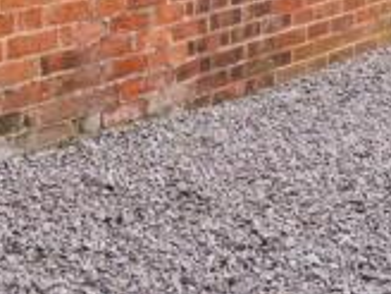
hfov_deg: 20.4
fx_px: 1084
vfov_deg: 14.1
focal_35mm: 96
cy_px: -191
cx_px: 138
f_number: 9
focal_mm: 16
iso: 1250
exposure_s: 1/125
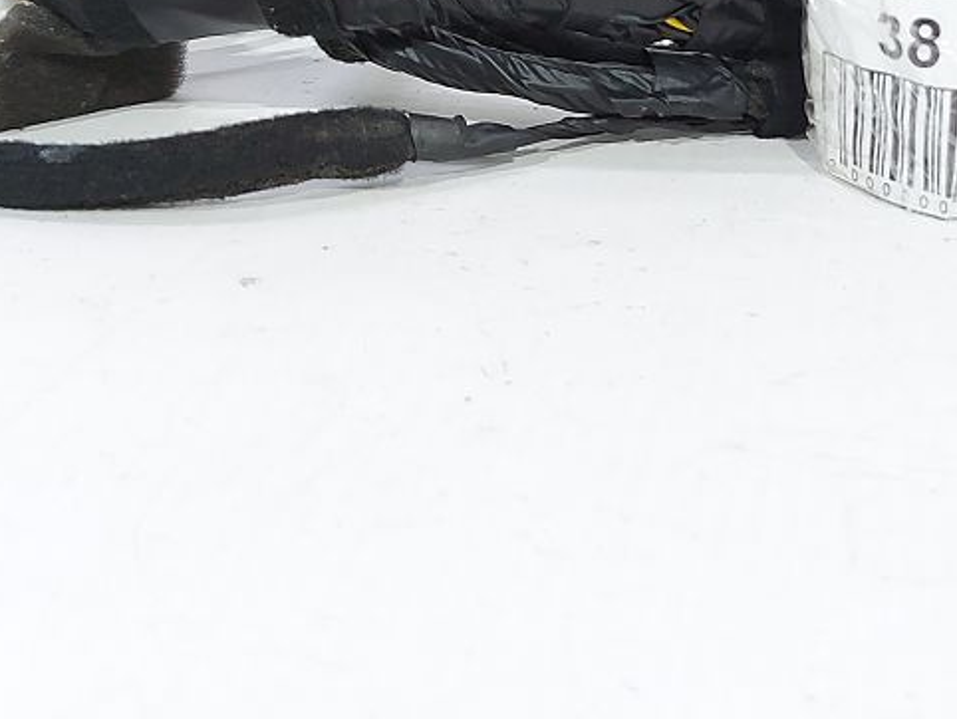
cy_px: -75
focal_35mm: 69
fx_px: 1909
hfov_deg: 26.7
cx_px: 952
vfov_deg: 20.3
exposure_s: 1/50
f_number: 1.8
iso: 100
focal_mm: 5.23
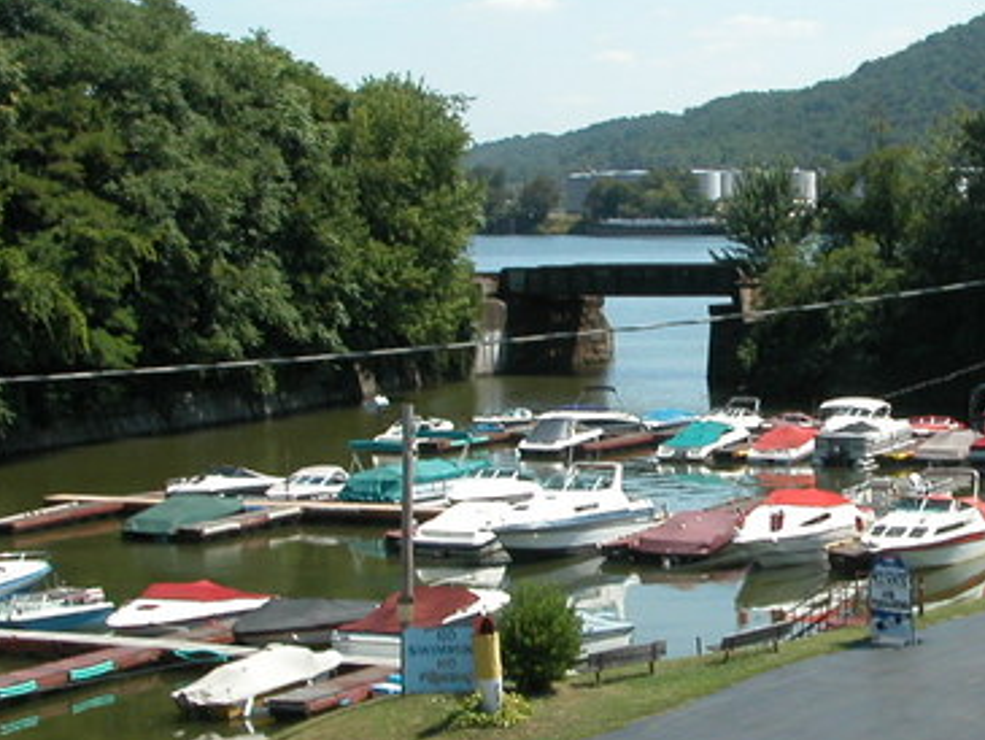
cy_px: 392
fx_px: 2619
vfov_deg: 16.1
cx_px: 753
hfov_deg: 21.1
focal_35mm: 92
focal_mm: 8.9
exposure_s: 1/372
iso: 100
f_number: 5.6
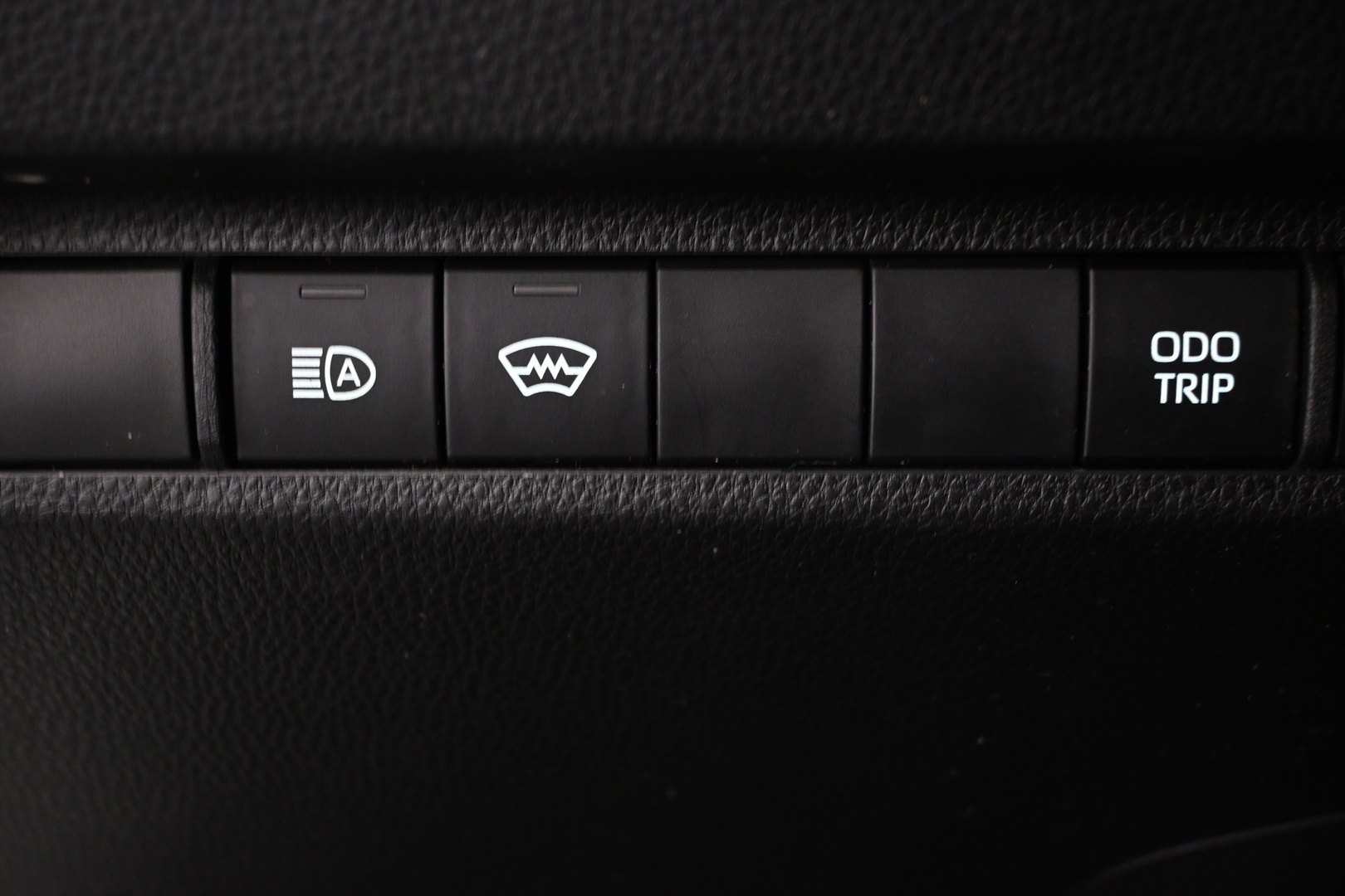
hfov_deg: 37.9
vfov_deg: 25.8
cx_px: 672
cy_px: 448
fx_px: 1961
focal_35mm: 52
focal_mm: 35
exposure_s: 1/10
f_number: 5.3
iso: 1600
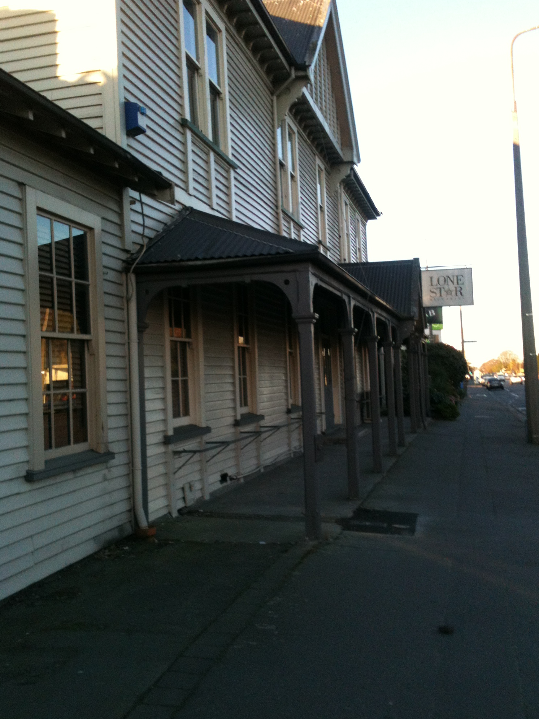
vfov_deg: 51.4
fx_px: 747
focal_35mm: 36
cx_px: 269
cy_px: 356
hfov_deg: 39.7
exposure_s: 1/159
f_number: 2.8
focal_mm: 3.85
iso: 64
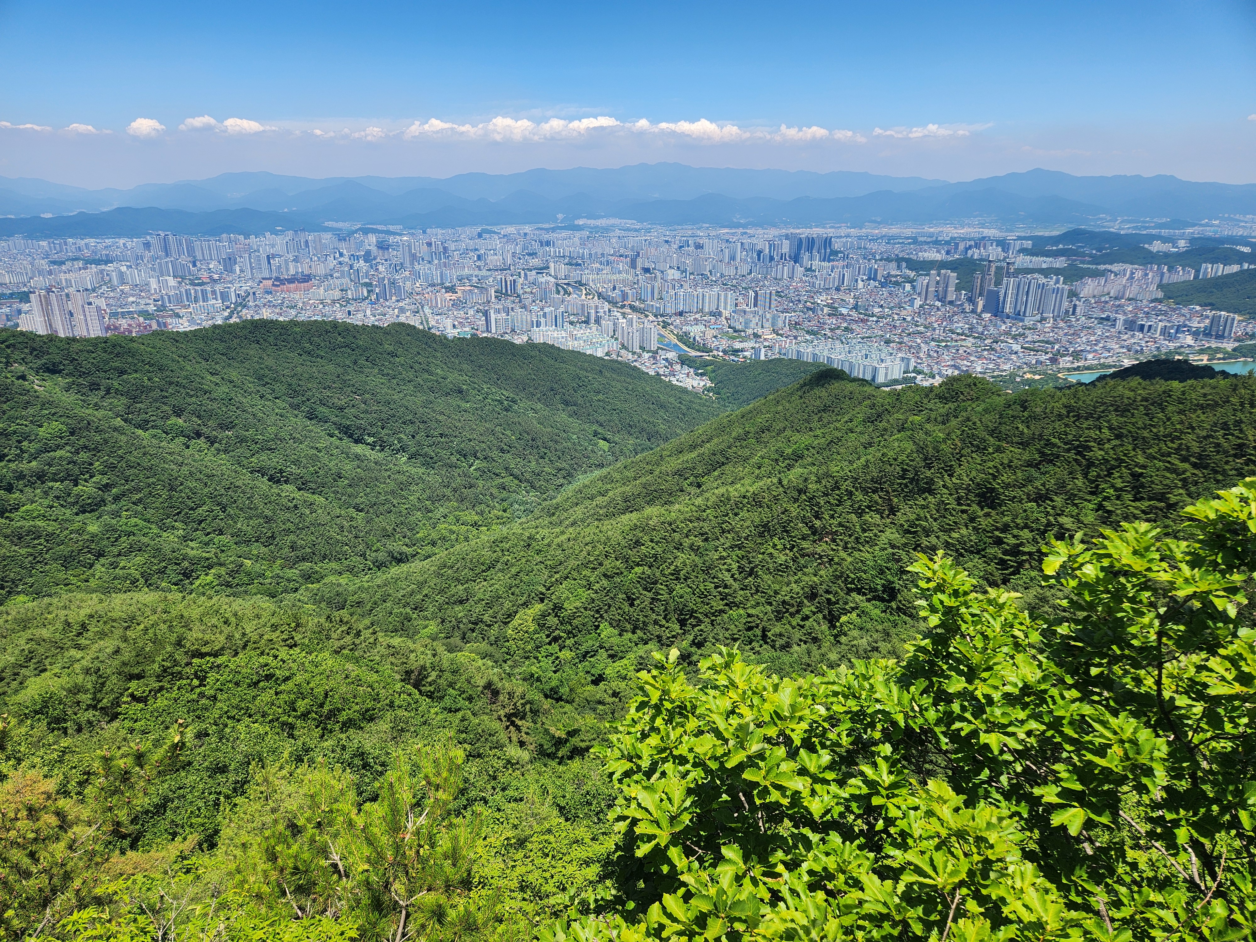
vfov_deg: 58.9
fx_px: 835
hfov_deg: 73.9
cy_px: 471
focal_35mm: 23
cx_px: 628
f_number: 1.8
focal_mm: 5.4
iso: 20
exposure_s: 1/1406
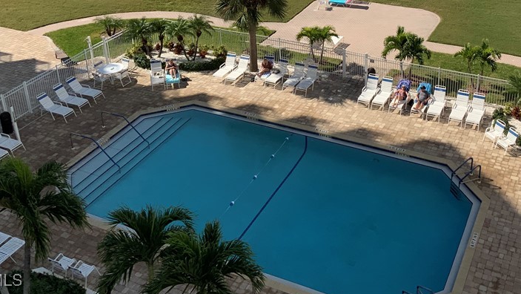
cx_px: 331
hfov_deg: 44.1
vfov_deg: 25.0
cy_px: 12
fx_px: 636
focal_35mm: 46
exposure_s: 1/2959
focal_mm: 3
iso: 20
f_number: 1.8
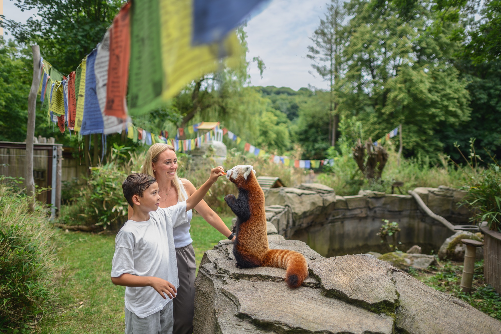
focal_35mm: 24
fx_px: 334
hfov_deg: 73.7
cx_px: 250
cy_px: 167
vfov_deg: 53.1
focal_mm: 24
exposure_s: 1/250
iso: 31
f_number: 1.4
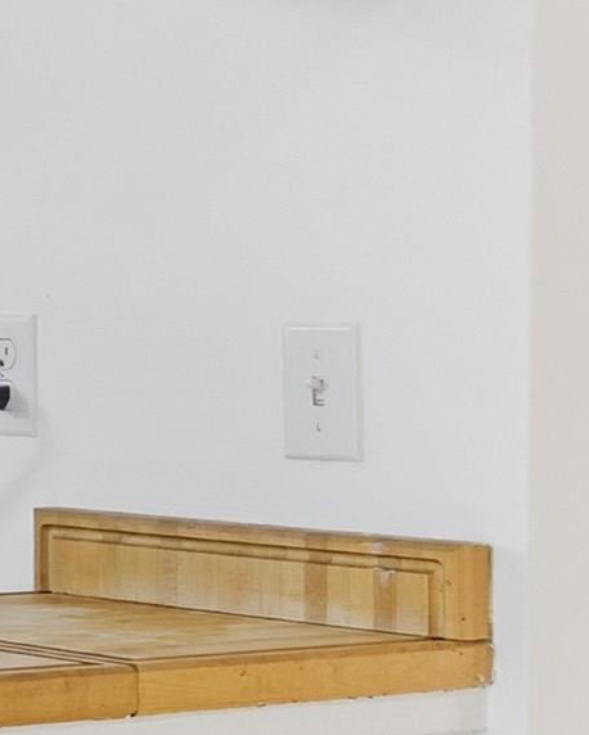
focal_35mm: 121
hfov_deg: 9.4
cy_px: 400
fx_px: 2635
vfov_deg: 15.9
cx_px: -1305
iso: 100
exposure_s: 1/250
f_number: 9
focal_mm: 24
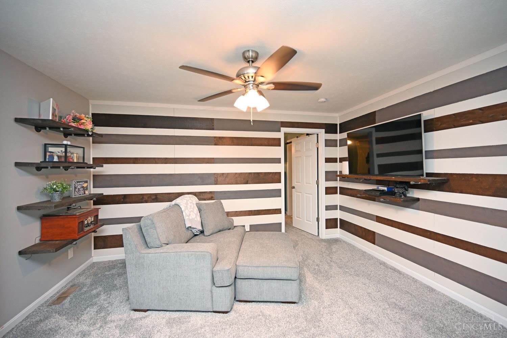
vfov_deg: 81.2
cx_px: 254
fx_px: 197
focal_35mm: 14
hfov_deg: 104.3
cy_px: 169
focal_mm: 14
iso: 720
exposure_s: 1/60
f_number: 4
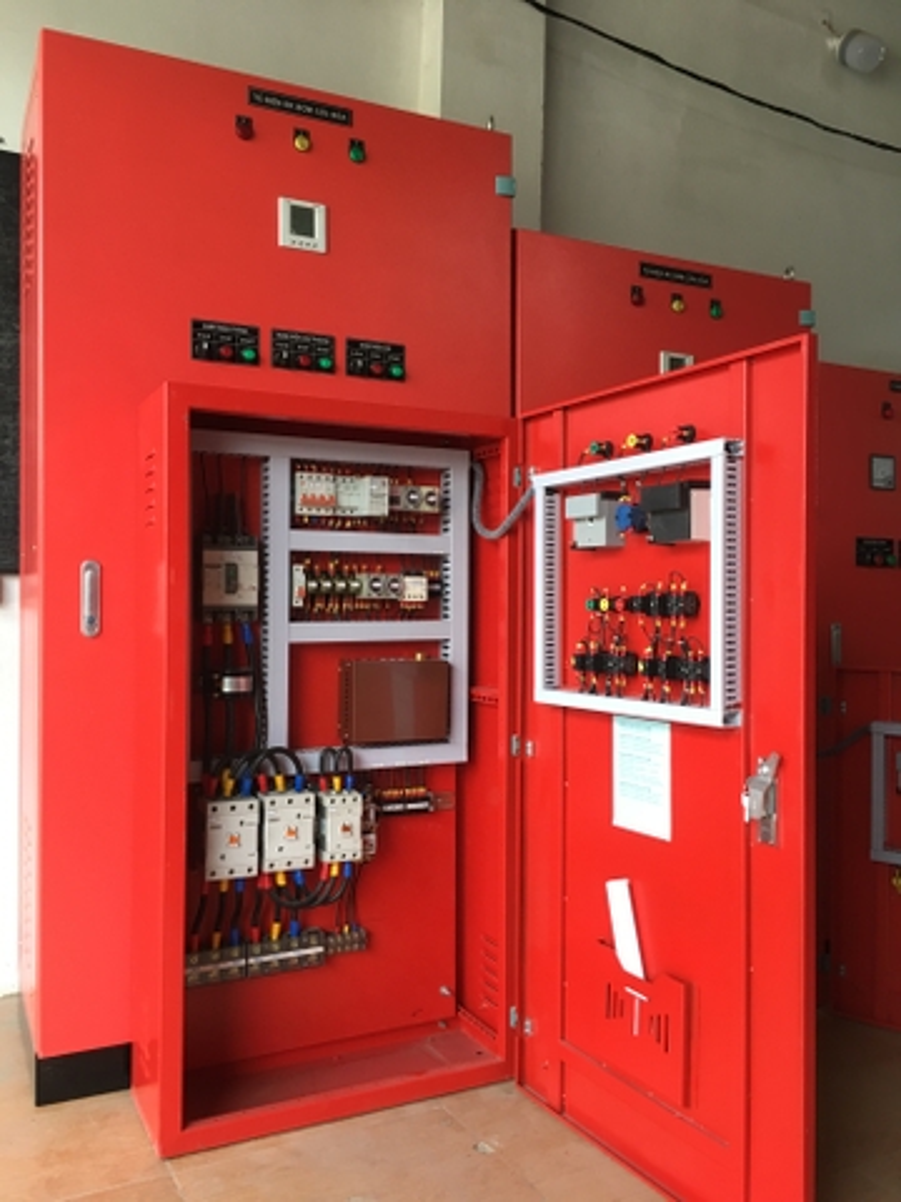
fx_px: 1006
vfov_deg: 61.7
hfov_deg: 48.2
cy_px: 601
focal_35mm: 29
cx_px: 450
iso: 50
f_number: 2.2
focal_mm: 4.15
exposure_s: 1/33
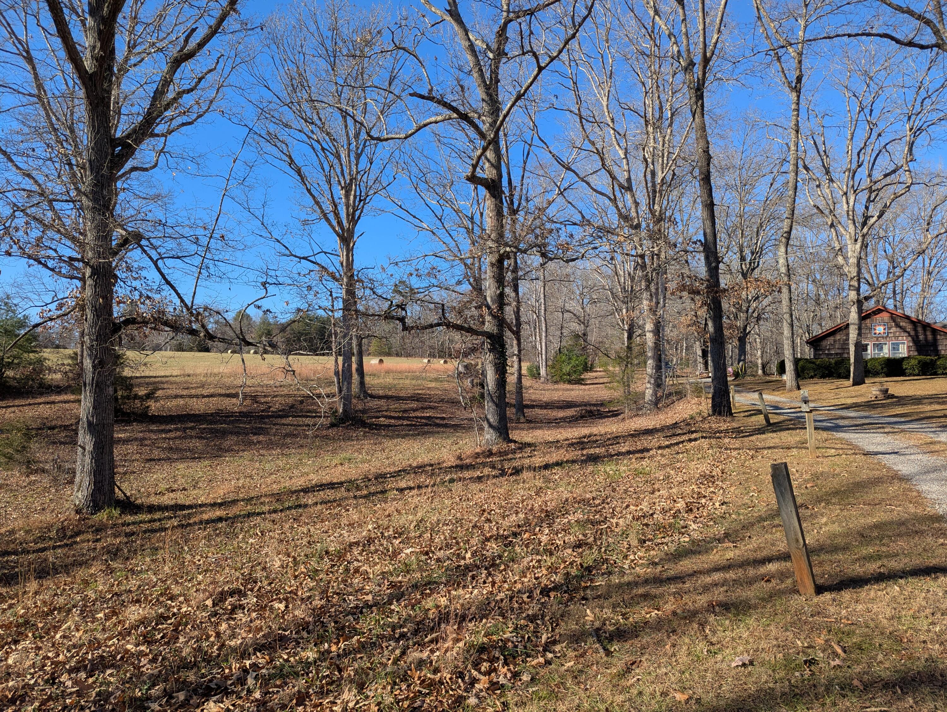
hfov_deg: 71.5
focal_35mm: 24
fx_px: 657
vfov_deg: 56.9
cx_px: 474
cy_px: 356
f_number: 1.85
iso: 46
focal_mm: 6.81
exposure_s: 1/1397
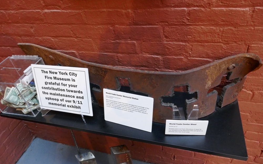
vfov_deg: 47.5
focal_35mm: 26
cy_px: 87
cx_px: 130
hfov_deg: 70.4
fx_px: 186
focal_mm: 9.1
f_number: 4
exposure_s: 1/15
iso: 1600
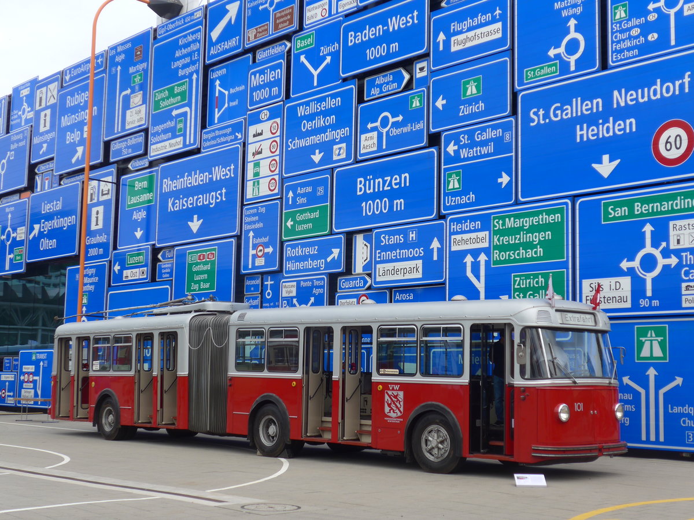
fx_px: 1043
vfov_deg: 28.0
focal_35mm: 52
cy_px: 260
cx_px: 347
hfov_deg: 36.8
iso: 80
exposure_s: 1/800
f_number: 3.3
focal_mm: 10.7
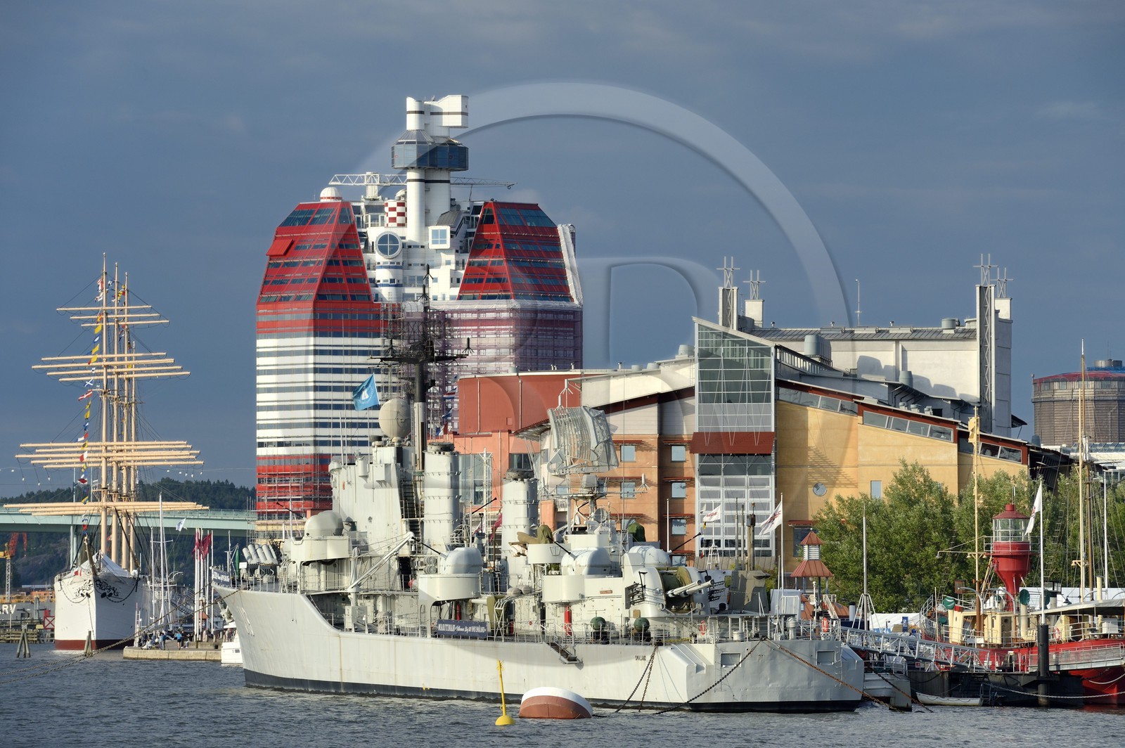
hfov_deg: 10.3
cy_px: 374
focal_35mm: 200
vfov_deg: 6.9
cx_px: 562
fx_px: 6245
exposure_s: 1/400
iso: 200
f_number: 11
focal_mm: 200
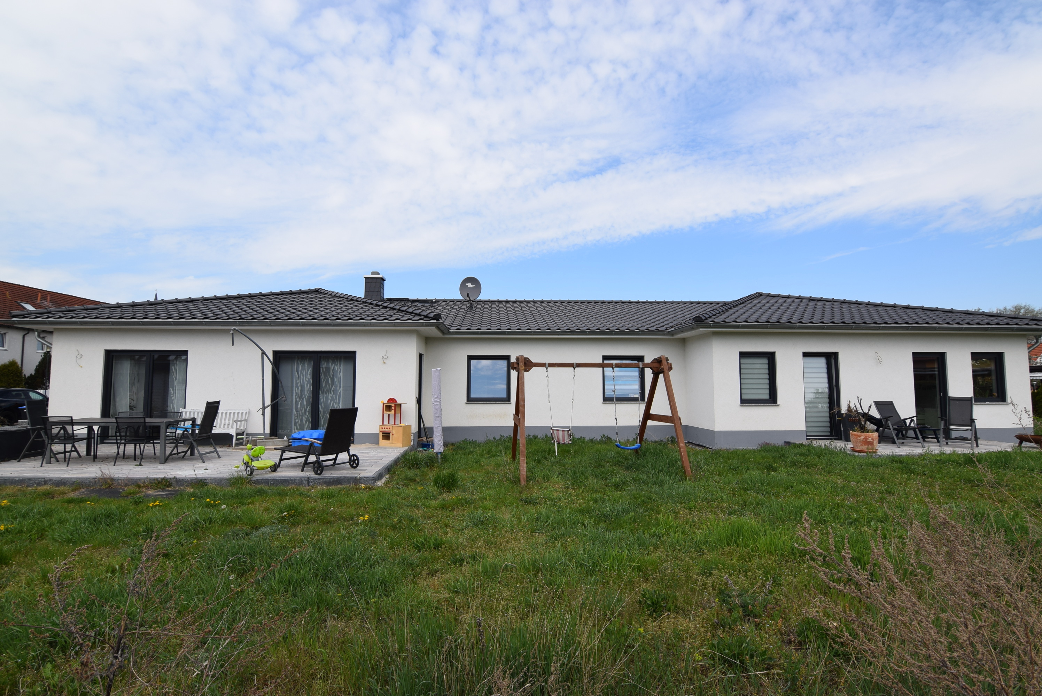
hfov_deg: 94.9
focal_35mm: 16
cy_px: 348
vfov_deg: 72.2
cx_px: 521
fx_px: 478
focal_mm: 11
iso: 200
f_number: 9
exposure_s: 1/320
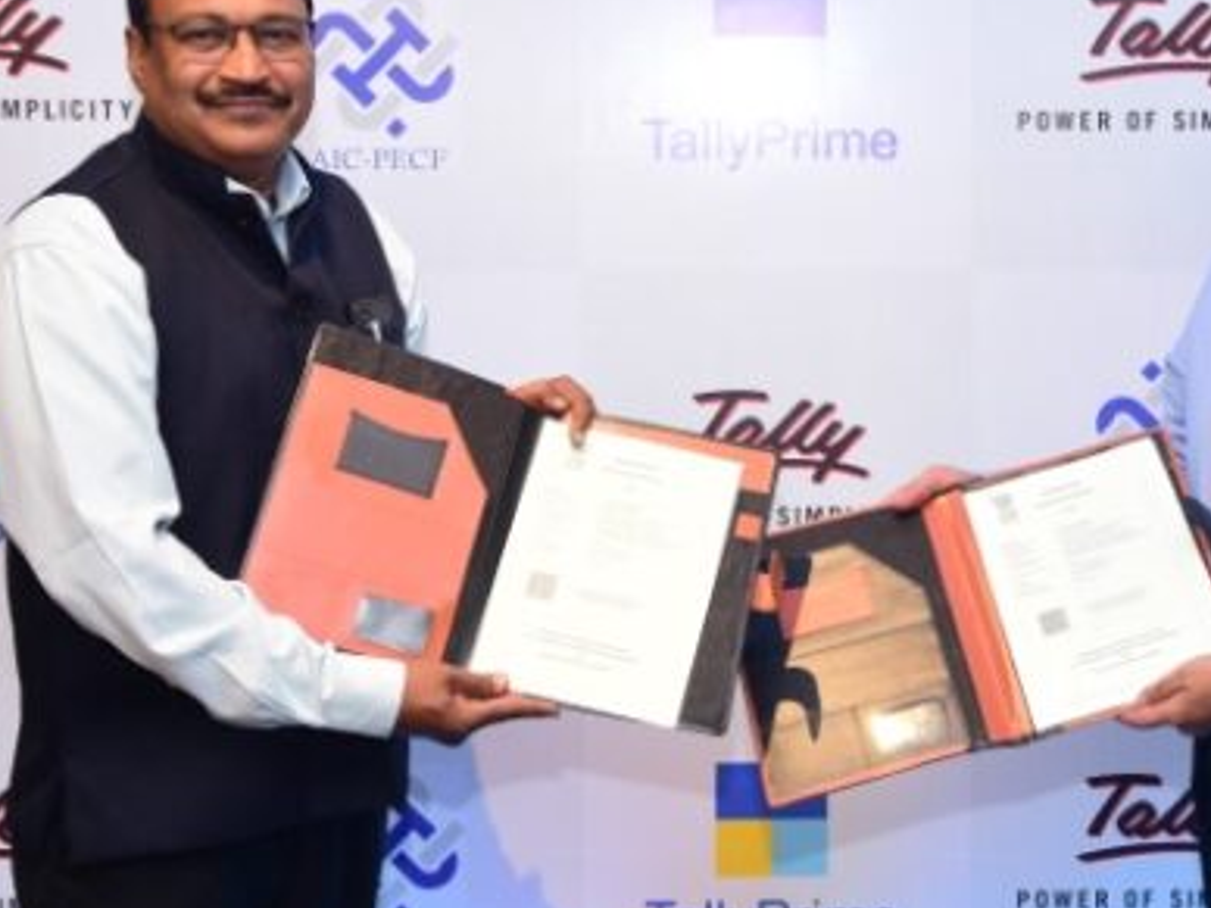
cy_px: 326
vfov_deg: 19.3
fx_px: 2659
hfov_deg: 25.5
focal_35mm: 76
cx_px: 808
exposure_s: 1/125
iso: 1250
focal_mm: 44
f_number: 5.6
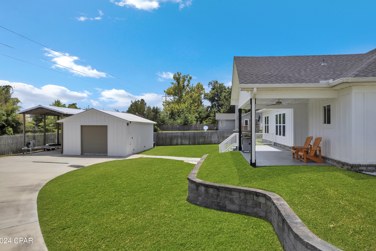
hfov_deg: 76.1
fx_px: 240
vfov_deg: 55.1
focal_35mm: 23
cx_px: 186
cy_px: 121
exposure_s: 1/3200
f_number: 2.8
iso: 100
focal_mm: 8.38
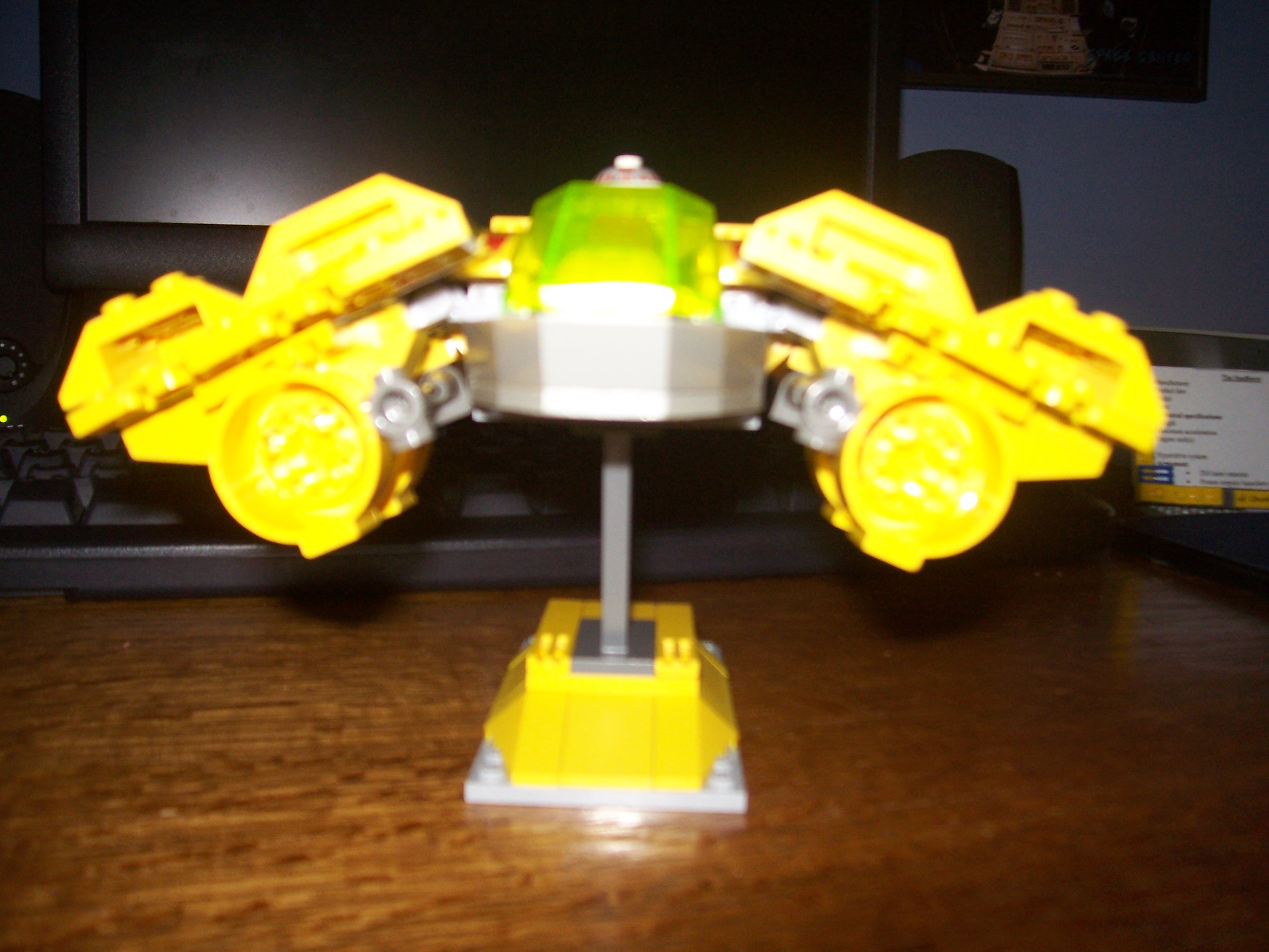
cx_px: 634
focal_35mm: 34
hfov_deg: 54.0
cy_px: 476
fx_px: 1246
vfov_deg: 41.8
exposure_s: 1/60
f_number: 2.7
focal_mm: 5.6
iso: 125
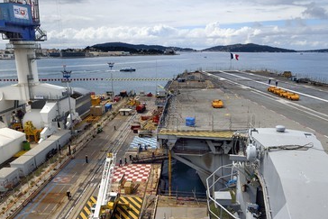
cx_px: 178
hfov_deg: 61.8
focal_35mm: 30
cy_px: 124
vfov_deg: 43.5
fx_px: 273
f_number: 11
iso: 200
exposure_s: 1/250
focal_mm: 26
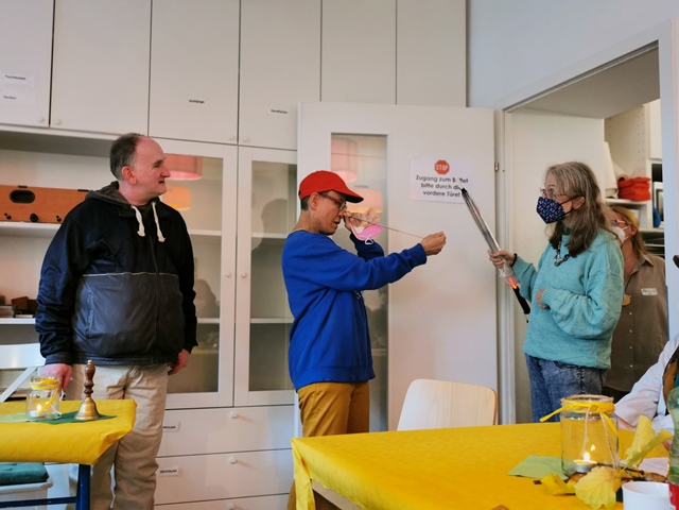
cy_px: 255
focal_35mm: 35
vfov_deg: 40.7
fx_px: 687
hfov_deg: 52.6
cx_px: 340
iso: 160
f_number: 1.8
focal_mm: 5.58
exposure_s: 1/50
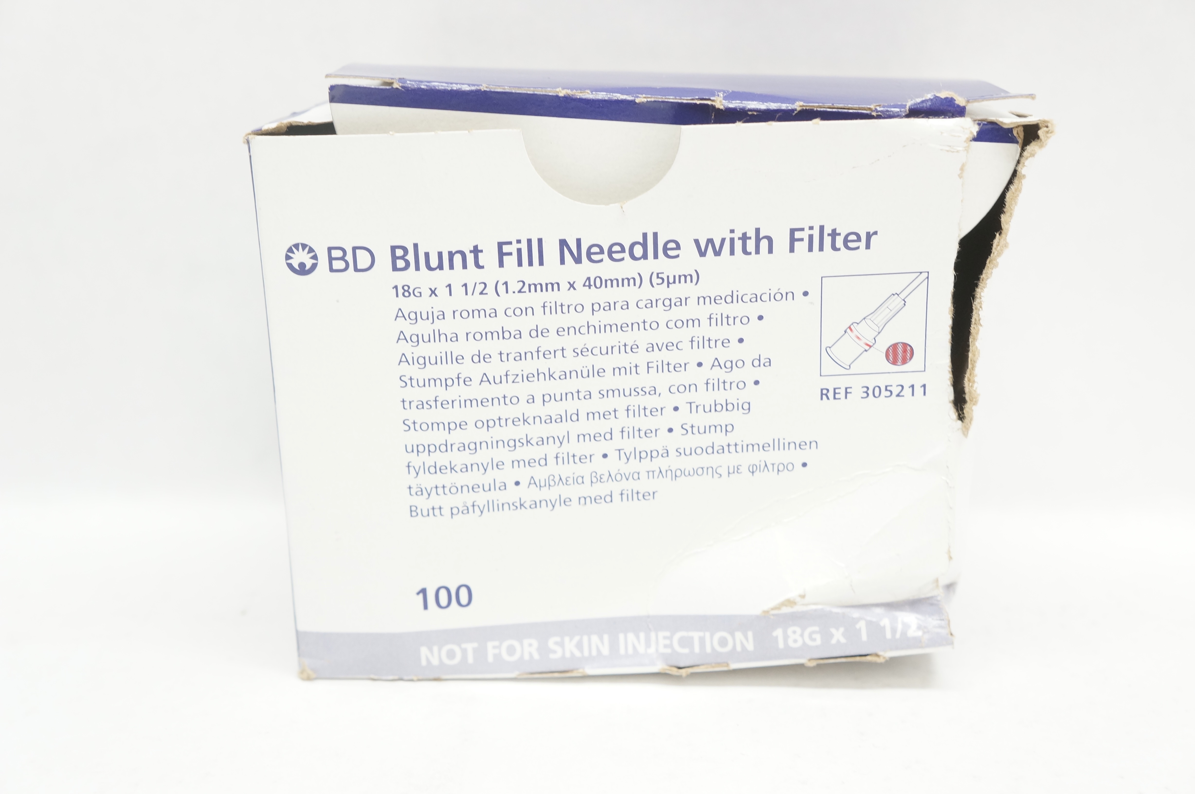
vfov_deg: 26.4
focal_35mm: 51
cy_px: 397
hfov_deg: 38.9
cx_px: 598
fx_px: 1691
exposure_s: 1/60
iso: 800
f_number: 5.6
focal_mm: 34
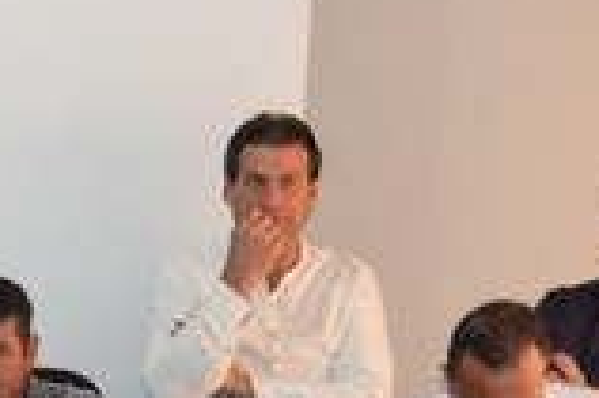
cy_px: 807
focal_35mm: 205
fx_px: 3407
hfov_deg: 9.4
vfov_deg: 6.5
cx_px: -584
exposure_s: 1/80
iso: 800
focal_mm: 24
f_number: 4.5
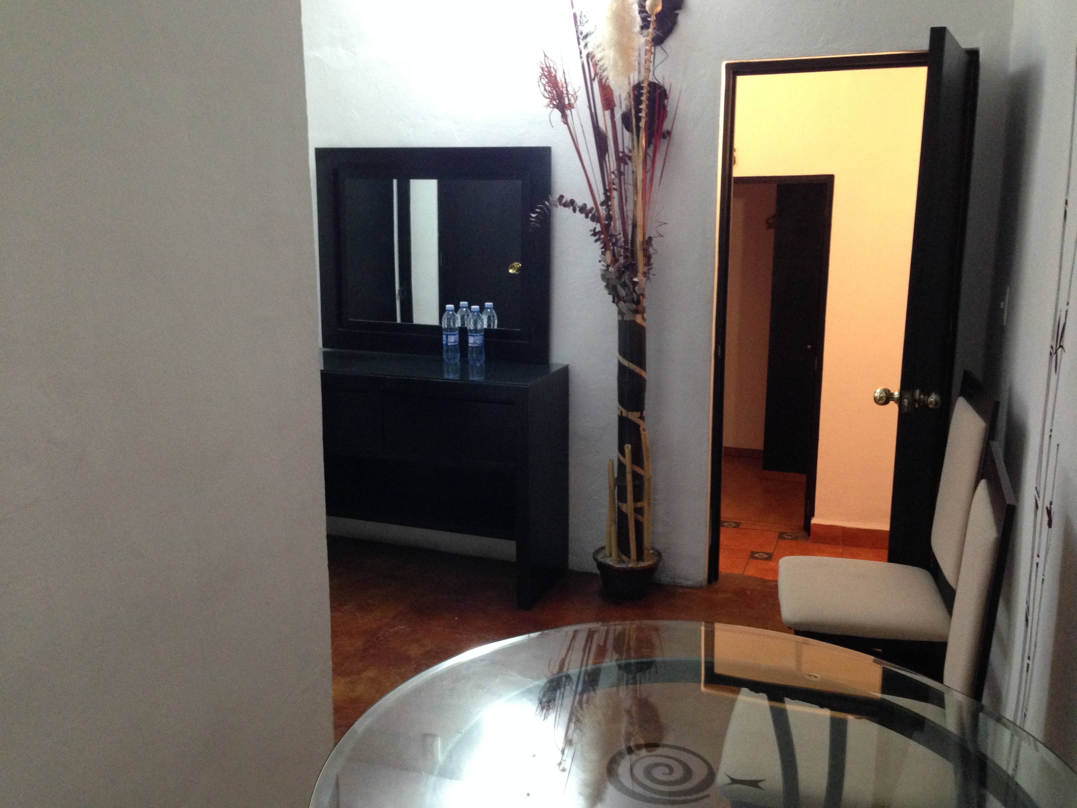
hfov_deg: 55.4
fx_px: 1027
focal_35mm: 33
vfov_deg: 42.9
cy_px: 404
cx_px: 538
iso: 320
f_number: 2.4
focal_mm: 4.12
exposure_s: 1/20
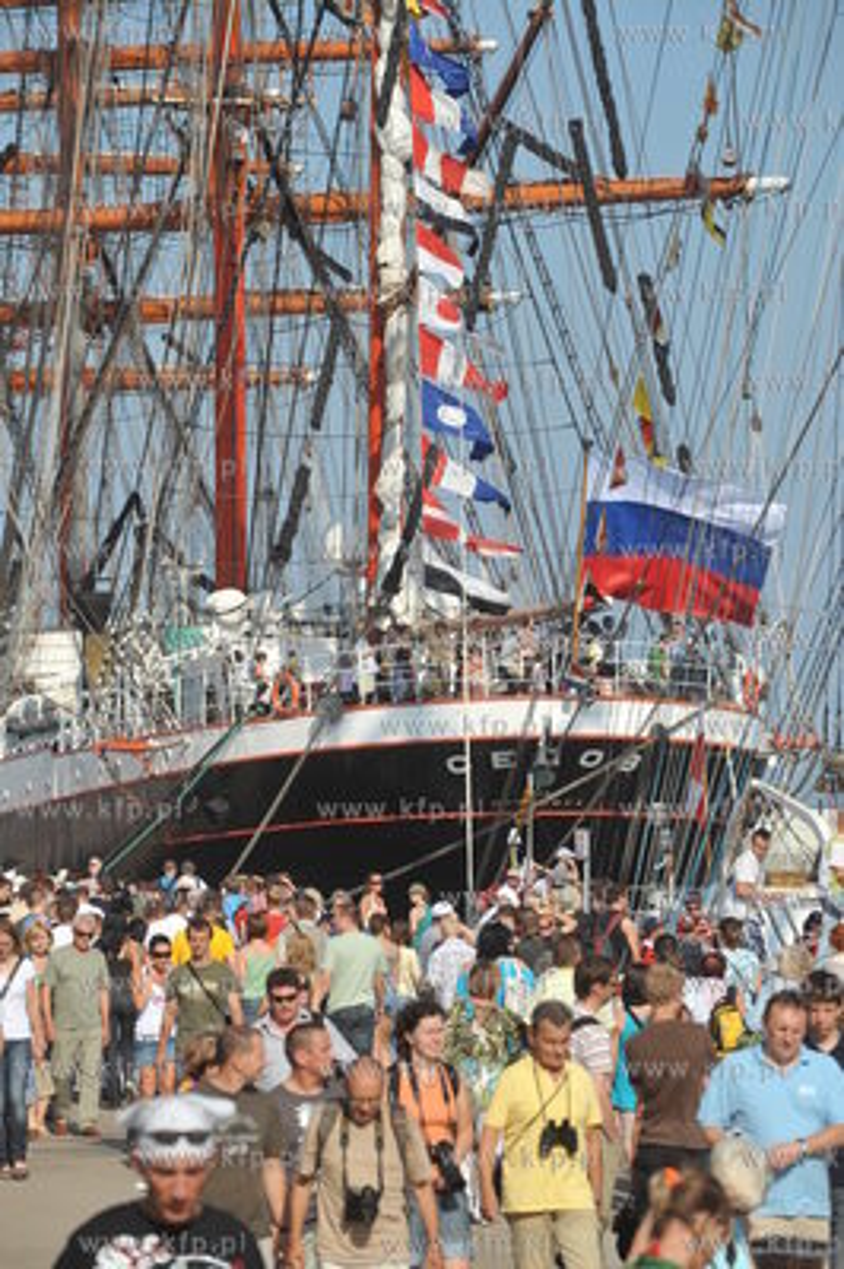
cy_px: 634
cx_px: 422
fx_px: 5988
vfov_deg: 12.1
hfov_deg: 8.1
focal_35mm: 170
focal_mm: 170
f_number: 8
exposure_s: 1/1250
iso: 400
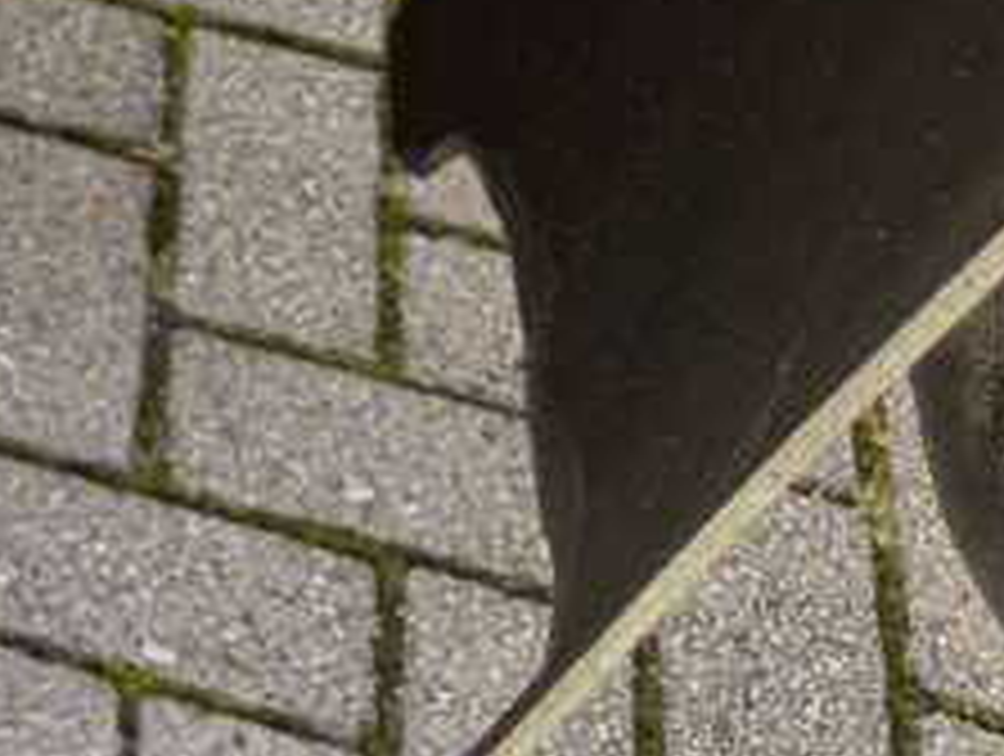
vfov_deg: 12.2
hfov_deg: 13.3
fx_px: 3370
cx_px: -1301
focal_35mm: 116
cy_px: -405
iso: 100
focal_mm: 6.76
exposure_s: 1/187
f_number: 1.78
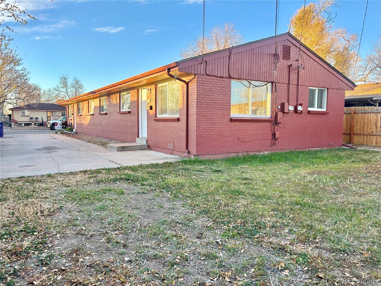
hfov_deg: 67.3
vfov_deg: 53.1
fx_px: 286
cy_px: 143
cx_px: 190
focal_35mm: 26
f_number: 1.5
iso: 50
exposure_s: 1/410
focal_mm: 5.7
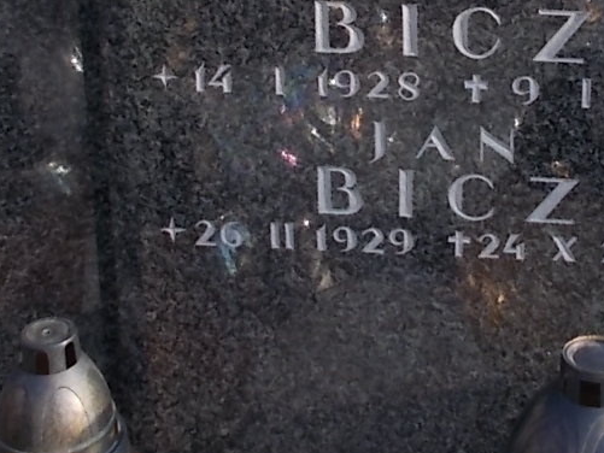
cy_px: -49
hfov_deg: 23.4
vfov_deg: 17.2
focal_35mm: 83
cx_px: 436
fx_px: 1449
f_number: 3.2
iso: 80
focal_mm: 4.6
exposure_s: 1/200
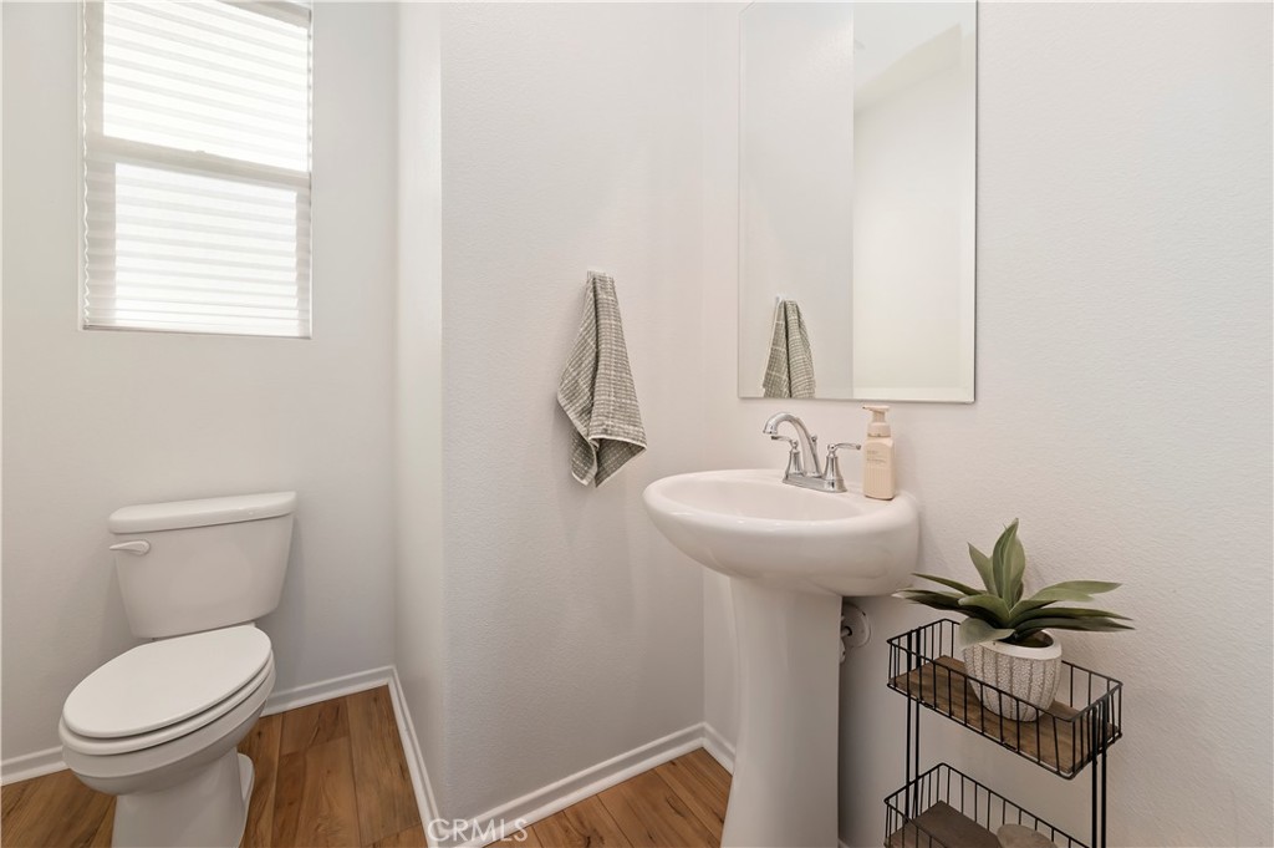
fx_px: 495
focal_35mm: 14
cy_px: 424
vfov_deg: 81.1
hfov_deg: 104.3
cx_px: 637
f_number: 10
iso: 500
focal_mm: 14
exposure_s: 1/20
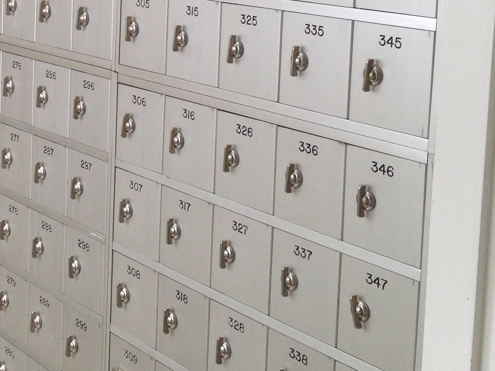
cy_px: 0
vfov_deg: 18.4
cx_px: 45
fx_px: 1115
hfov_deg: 24.3
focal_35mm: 78
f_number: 2.4
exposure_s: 1/120
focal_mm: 4.28
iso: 100
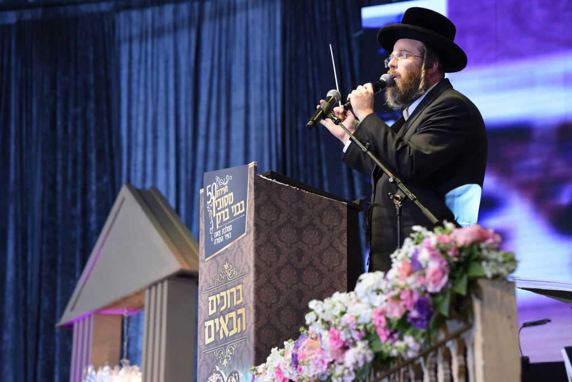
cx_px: 286
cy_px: 191
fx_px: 2384
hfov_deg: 13.7
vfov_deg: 9.2
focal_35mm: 150
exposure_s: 1/160
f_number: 5.6
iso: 800
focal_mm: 150
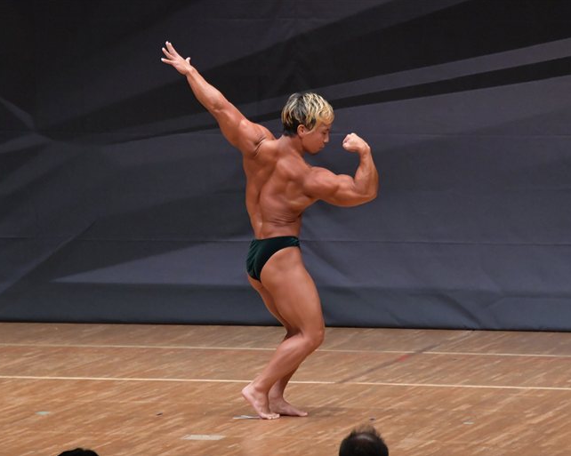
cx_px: 251
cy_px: 228
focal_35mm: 306
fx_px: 5169
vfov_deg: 5.1
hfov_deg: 6.3
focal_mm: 180
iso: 6400
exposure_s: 1/400
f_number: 5.6
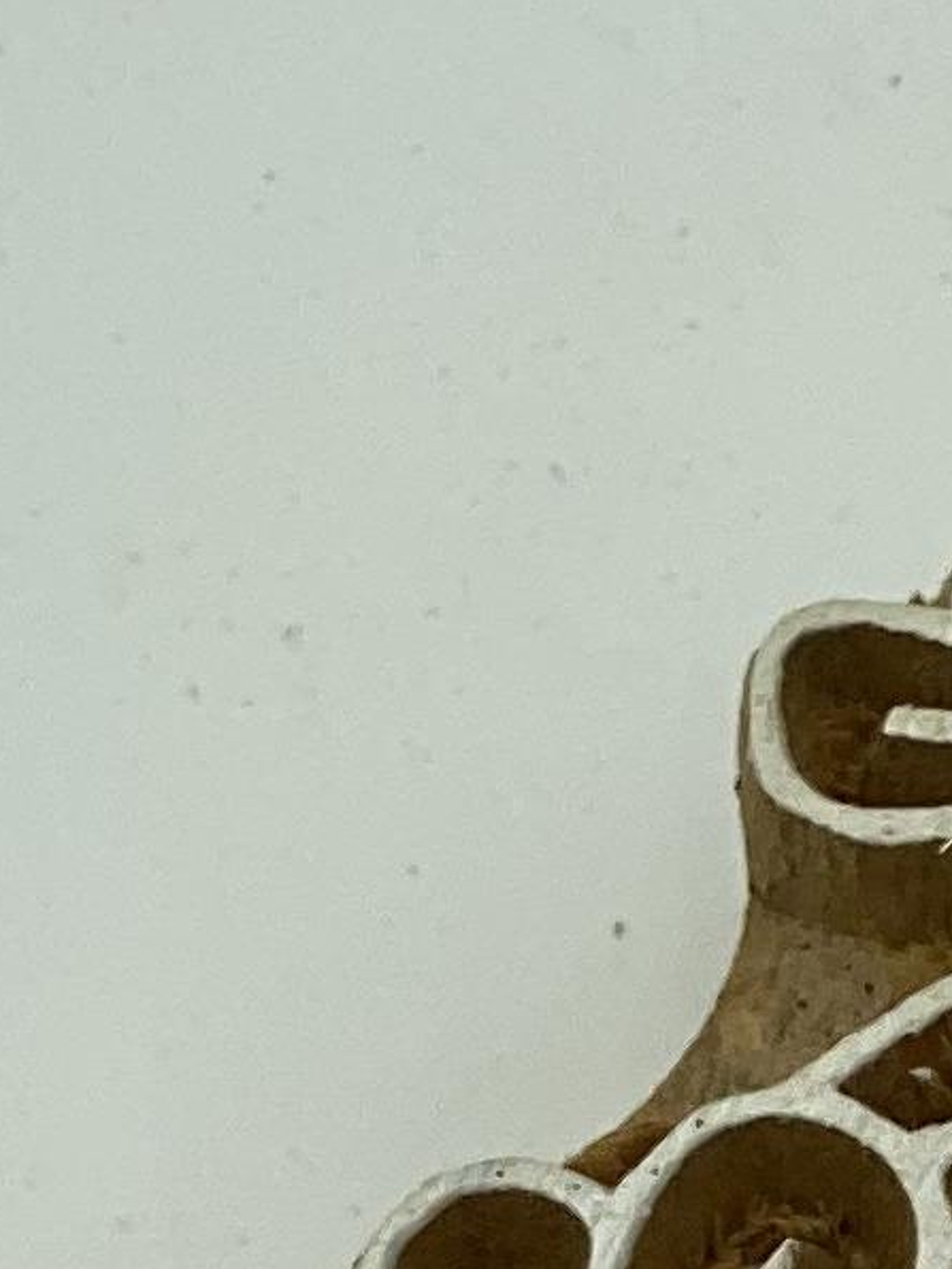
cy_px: 2821
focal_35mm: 352
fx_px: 12907
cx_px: 1484
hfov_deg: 4.2
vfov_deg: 5.5
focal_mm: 6
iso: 20
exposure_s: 1/761
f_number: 2
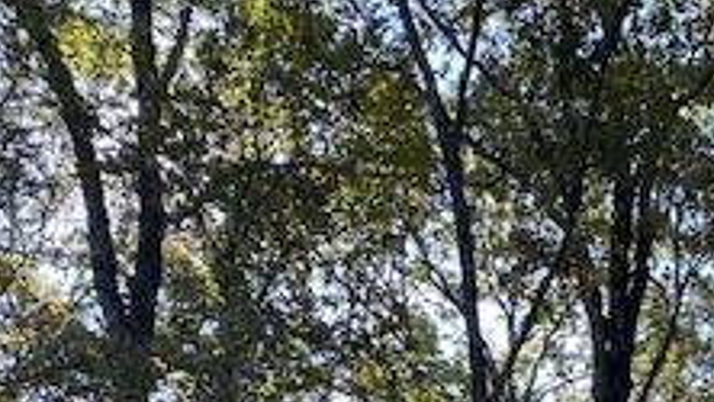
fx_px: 833
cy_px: 608
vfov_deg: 22.2
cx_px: 653
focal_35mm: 44
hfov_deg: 42.3
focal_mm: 2.22
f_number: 2.2
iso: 40
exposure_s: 1/145
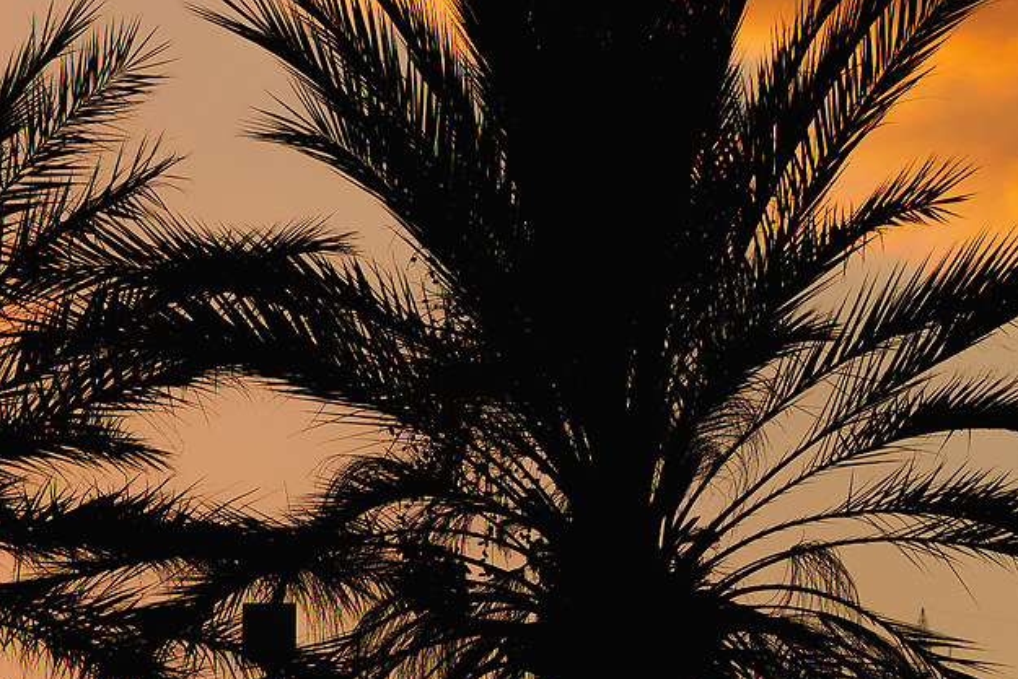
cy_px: 391
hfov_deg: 3.6
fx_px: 16291
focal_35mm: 576
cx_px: 925
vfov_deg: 2.4
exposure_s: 1/250
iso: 200
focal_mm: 150
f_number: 9
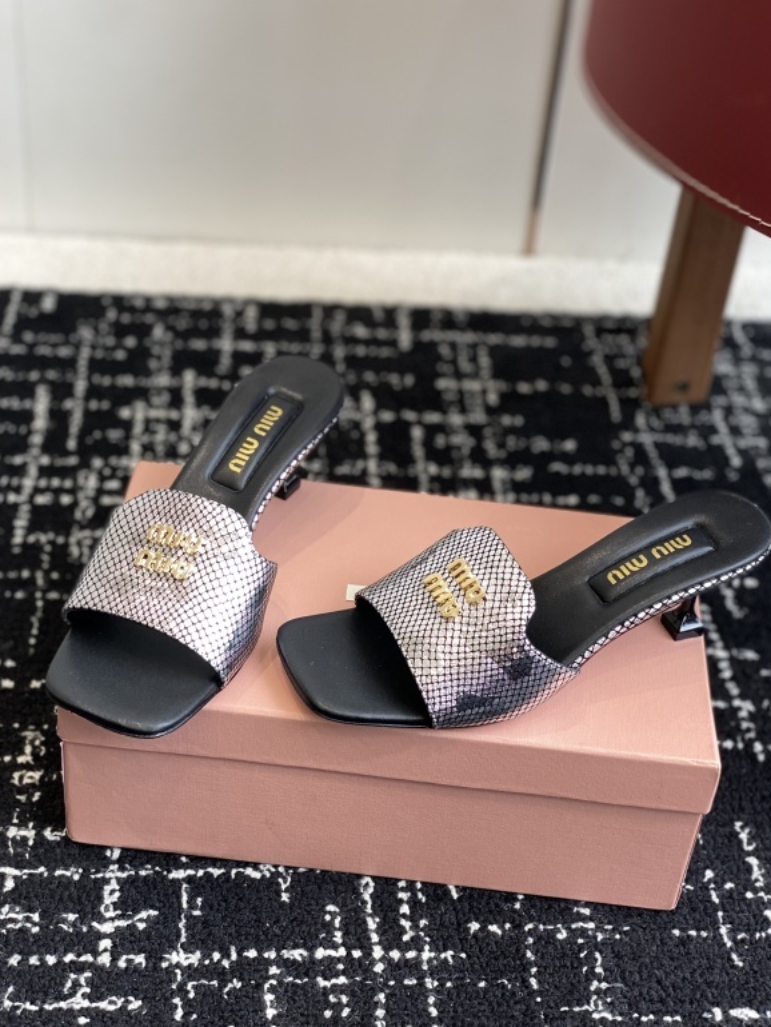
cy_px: 523
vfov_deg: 35.5
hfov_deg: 27.0
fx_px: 1603
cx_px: 391
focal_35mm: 54
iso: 80
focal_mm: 6
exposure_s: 1/122
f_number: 2
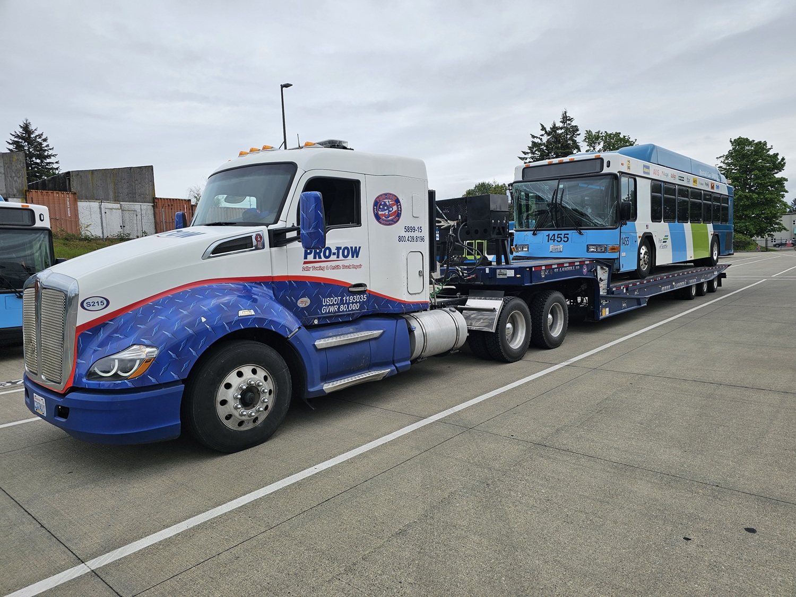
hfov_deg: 73.9
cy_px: 298
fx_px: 529
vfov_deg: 58.9
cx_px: 398
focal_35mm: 23
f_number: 1.7
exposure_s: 1/1114
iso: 10
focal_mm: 6.3
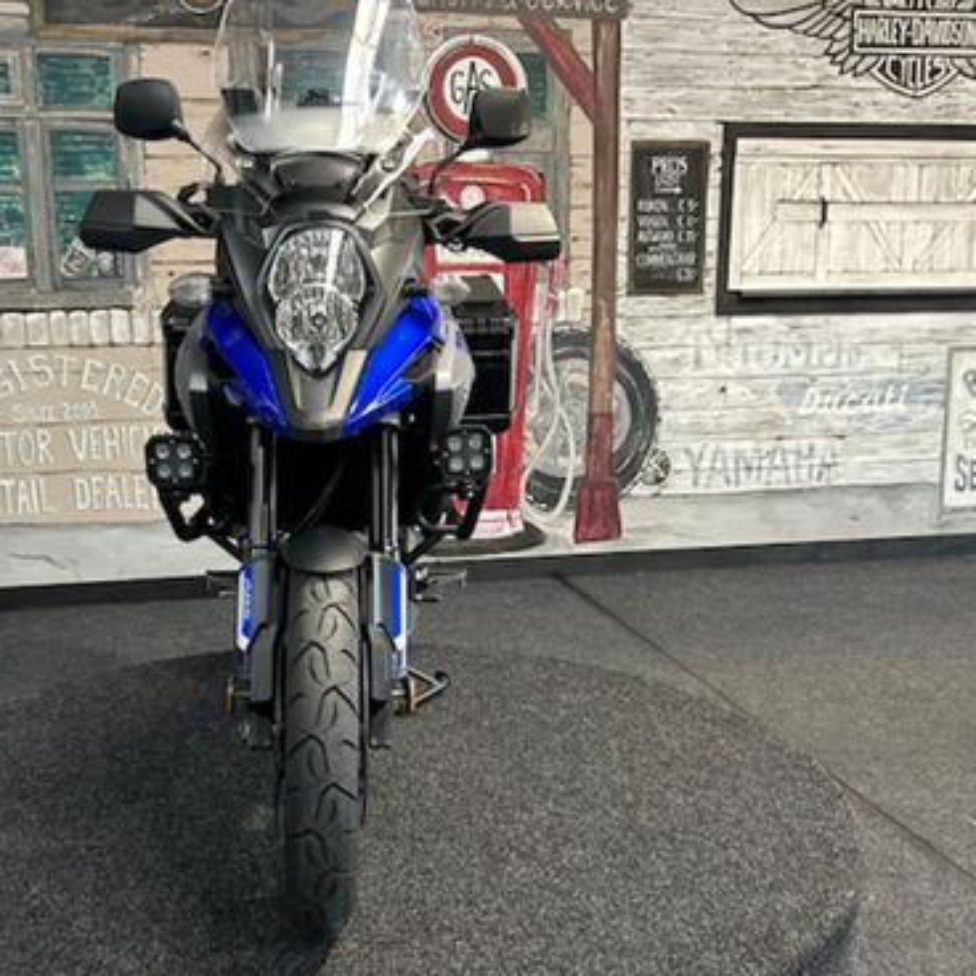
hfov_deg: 41.7
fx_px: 1276
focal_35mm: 40
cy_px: 488
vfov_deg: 41.9
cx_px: 403
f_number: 1.5
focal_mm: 5.7
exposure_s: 1/100
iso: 125
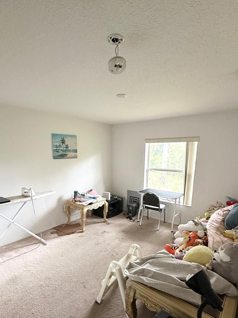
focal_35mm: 19
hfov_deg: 68.6
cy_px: 187
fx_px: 174
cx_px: 110
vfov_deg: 83.9
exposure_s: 1/60
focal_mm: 2.22
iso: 640
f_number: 2.2
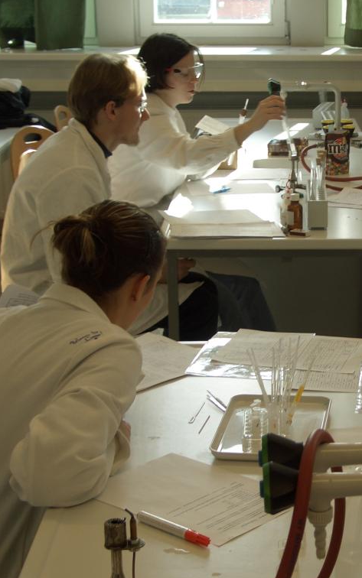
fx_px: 1199
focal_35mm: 76
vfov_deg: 27.1
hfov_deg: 17.0
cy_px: 291
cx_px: 303
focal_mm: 11.3
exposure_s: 1/80
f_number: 3.2
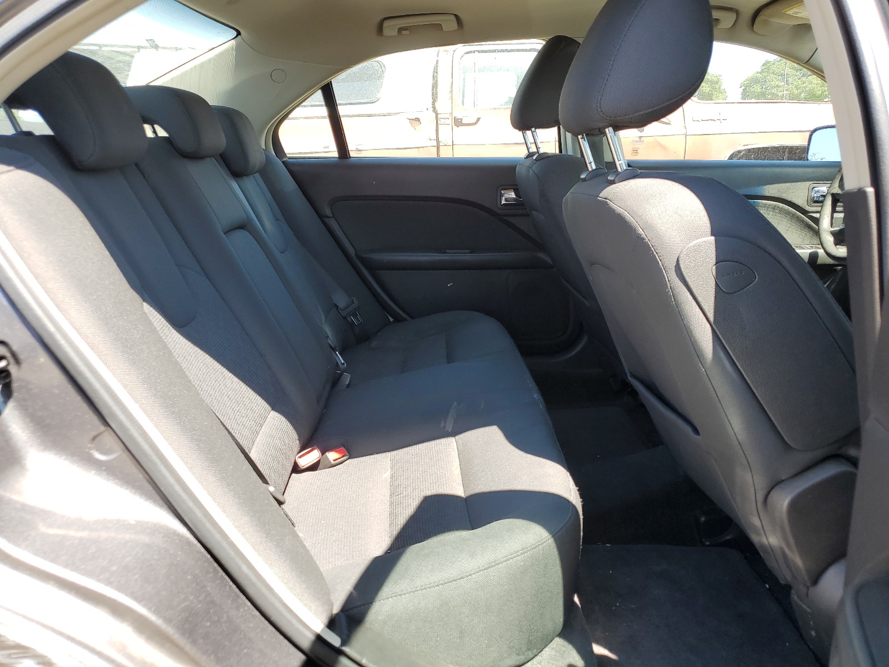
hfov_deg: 67.3
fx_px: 668
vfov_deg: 53.1
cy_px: 334
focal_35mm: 26
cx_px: 444
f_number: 1.5
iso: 50
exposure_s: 1/312
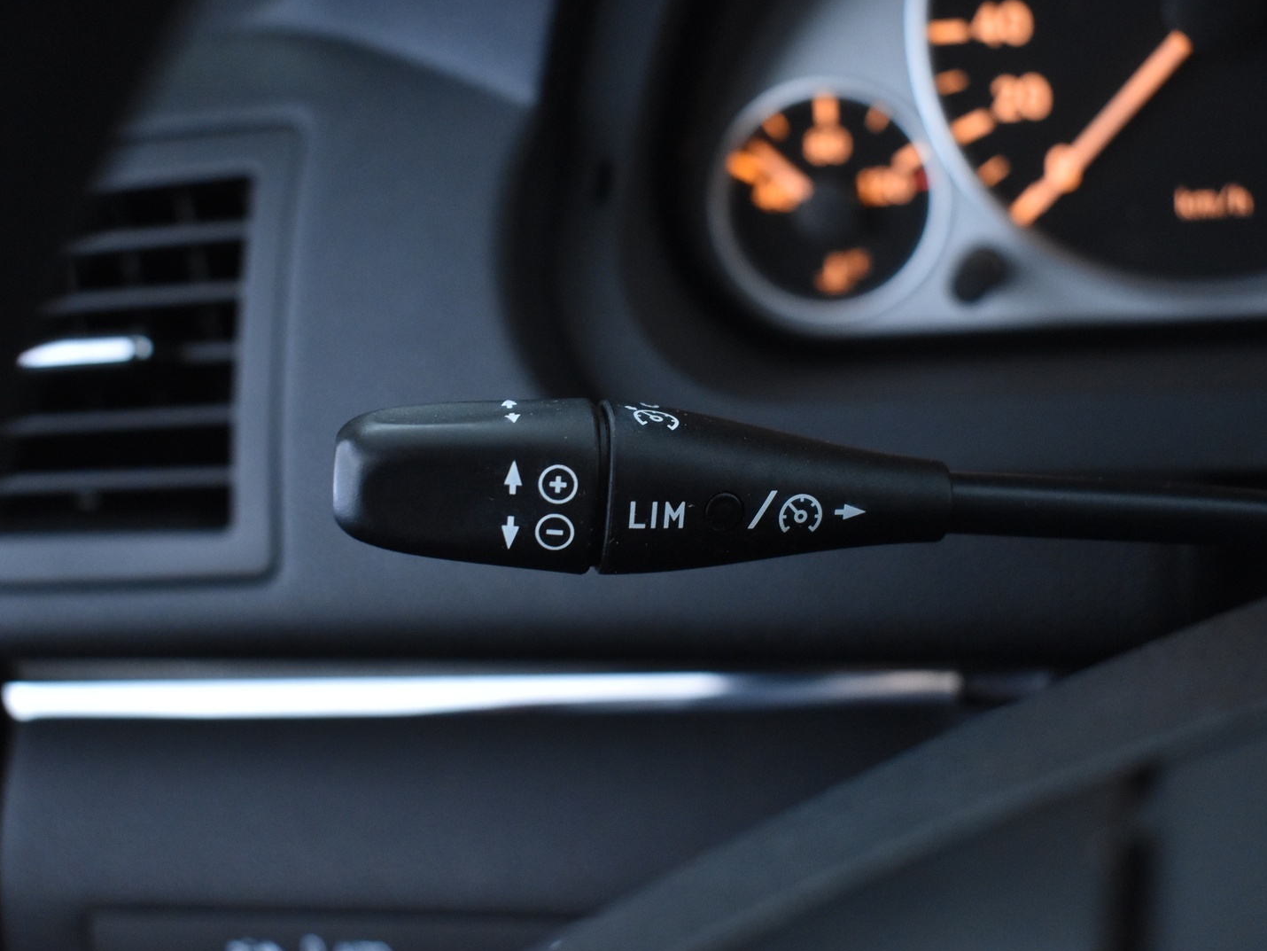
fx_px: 1794
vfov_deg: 29.7
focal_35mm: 49
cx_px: 618
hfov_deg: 38.9
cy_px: 476
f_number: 4.2
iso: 3200
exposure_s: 1/40
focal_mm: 30
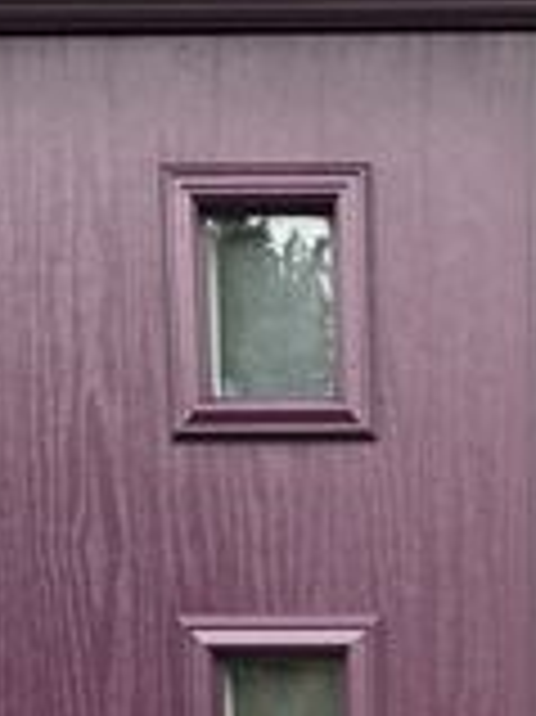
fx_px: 1799
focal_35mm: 87
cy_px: 1000
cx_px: 509
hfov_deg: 16.7
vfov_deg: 20.1
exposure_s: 1/180
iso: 40
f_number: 1.7
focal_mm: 6.3
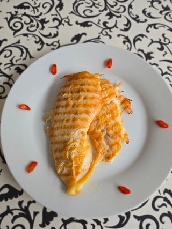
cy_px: 114
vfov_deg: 73.9
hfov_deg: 58.9
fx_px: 152
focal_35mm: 23
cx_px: 86
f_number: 1.7
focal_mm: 6.3
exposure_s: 1/50
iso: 160
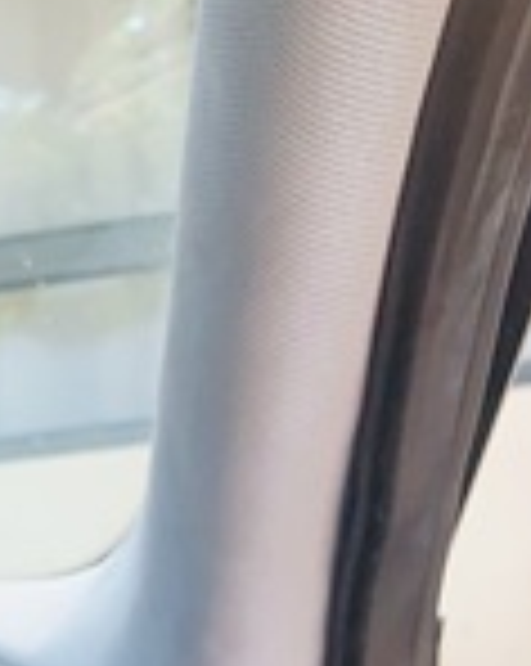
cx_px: -477
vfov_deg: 16.0
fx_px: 2028
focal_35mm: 103
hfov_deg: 13.2
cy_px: 1170
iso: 100
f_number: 1.8
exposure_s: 1/80
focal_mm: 4.25
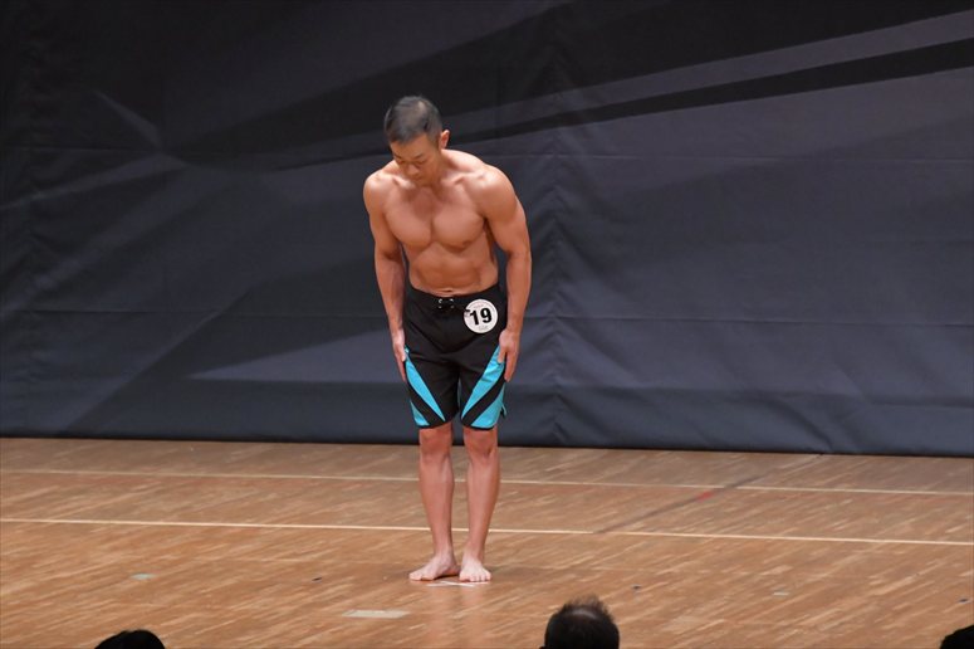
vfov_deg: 4.8
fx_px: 7707
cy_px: 324
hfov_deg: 7.2
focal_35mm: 285
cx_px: 487
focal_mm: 190
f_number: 5.6
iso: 6400
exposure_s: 1/400
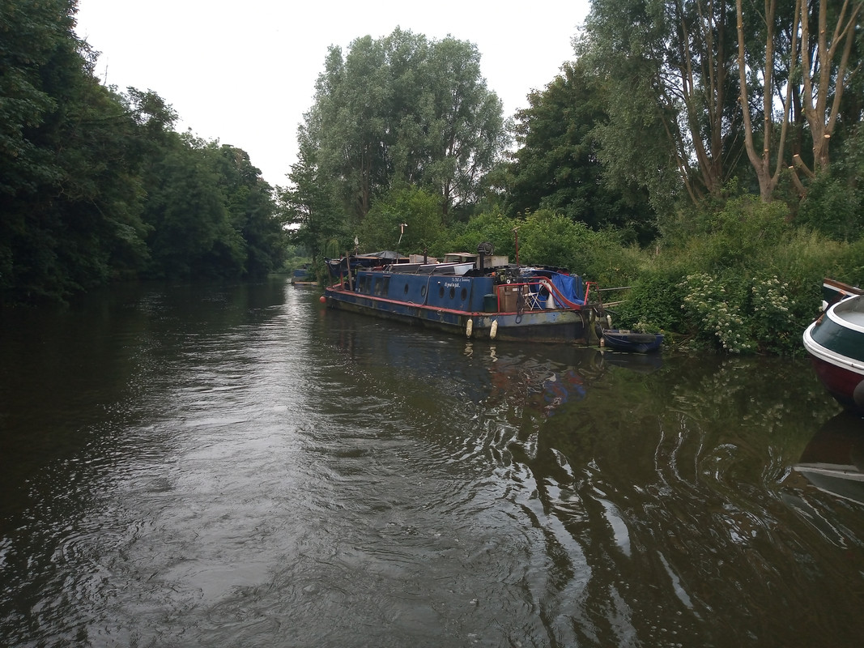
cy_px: 324
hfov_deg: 81.8
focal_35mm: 20
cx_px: 432
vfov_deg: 66.0
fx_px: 499
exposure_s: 1/257
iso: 115
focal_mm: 3.54
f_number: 2
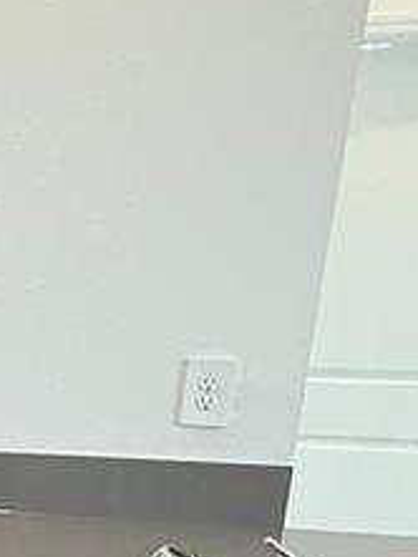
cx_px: -453
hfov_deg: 15.1
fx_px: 1222
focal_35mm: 76
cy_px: 595
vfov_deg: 24.2
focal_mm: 2.22
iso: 200
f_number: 2.2
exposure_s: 1/120
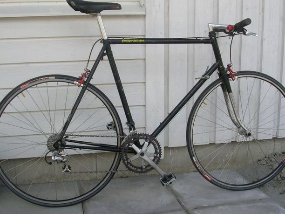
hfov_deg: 42.1
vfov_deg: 32.2
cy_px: 107
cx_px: 146
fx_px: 370
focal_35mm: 45
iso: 50
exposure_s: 1/136
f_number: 5.6
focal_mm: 5.8
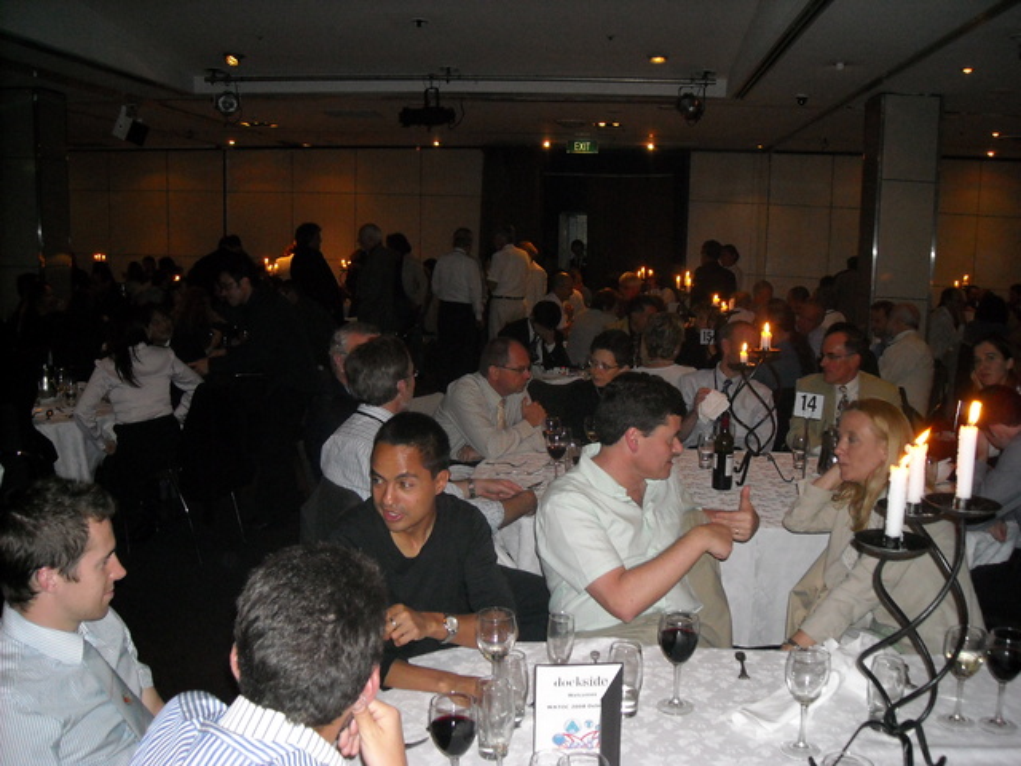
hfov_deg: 52.6
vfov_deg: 40.7
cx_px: 510
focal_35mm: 35
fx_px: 1032
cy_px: 383
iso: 400
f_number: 2.8
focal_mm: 5.7
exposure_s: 1/60
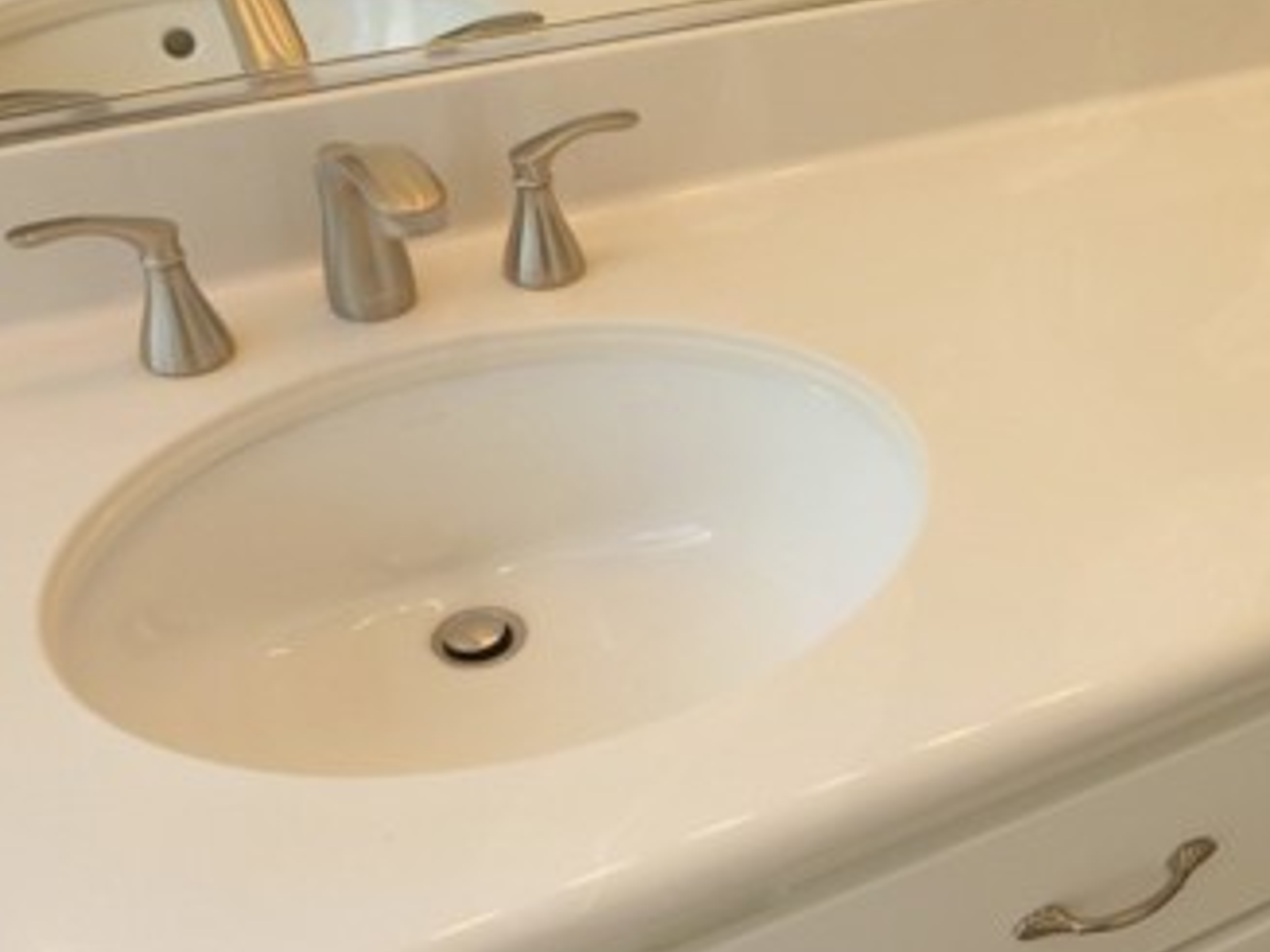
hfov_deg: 36.2
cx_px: 1177
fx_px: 1797
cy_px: 598
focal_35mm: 49
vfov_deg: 29.5
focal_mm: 4.5
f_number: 3.3
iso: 80
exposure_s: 1/30
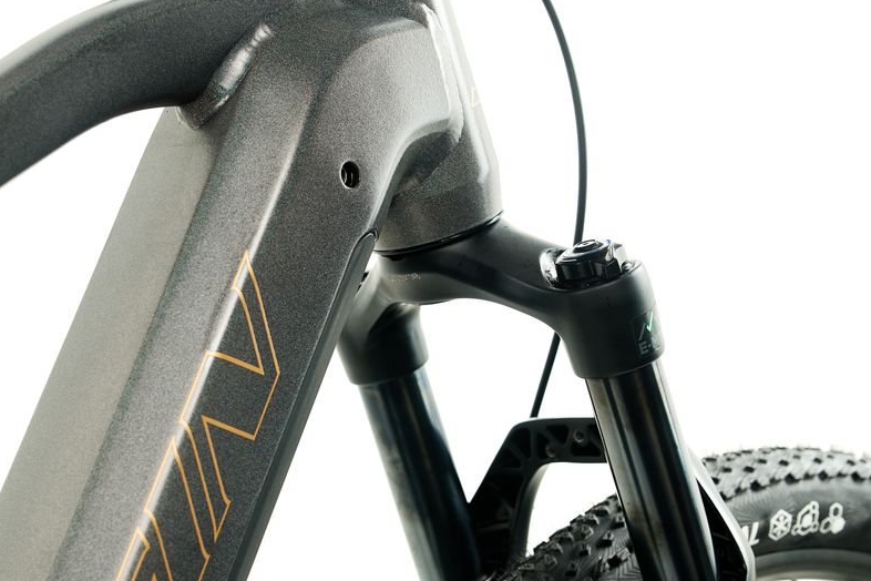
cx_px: 305
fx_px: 2371
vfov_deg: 13.9
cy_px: 366
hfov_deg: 20.8
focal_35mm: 98
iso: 100
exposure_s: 1/250
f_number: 8
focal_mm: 70
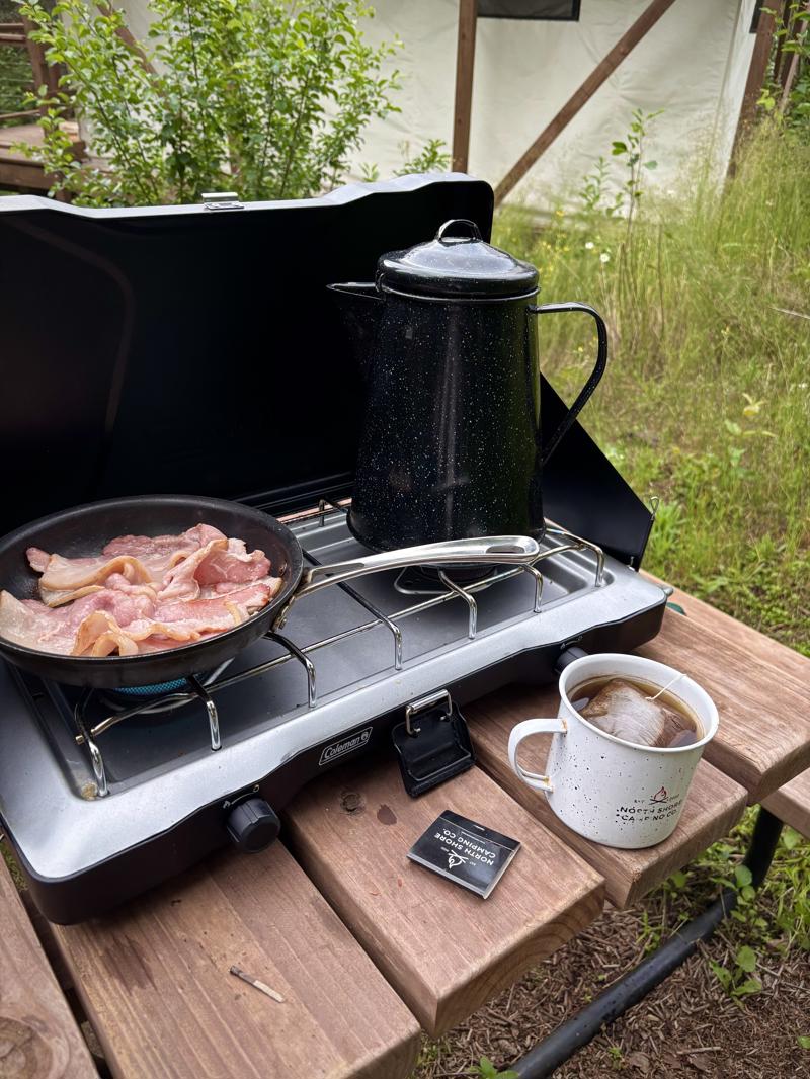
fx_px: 811
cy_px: 540
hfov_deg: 53.1
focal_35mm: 26
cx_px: 405
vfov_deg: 67.3
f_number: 1.6
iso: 160
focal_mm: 5.96
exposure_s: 1/60
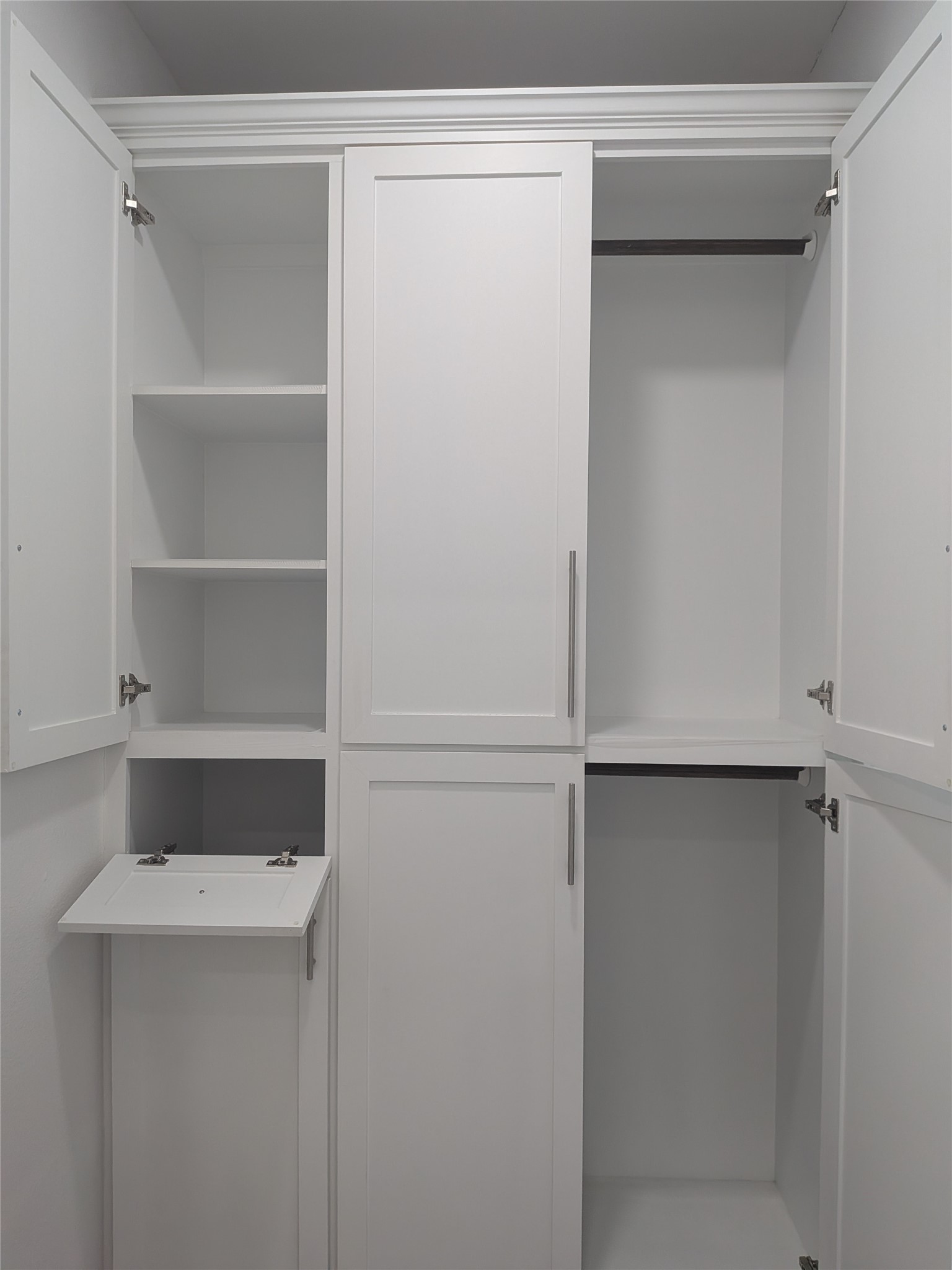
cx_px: 476
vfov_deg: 71.6
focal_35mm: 24
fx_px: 880
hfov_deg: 56.8
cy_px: 635
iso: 149
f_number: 1.7
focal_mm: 4.53
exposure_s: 1/120
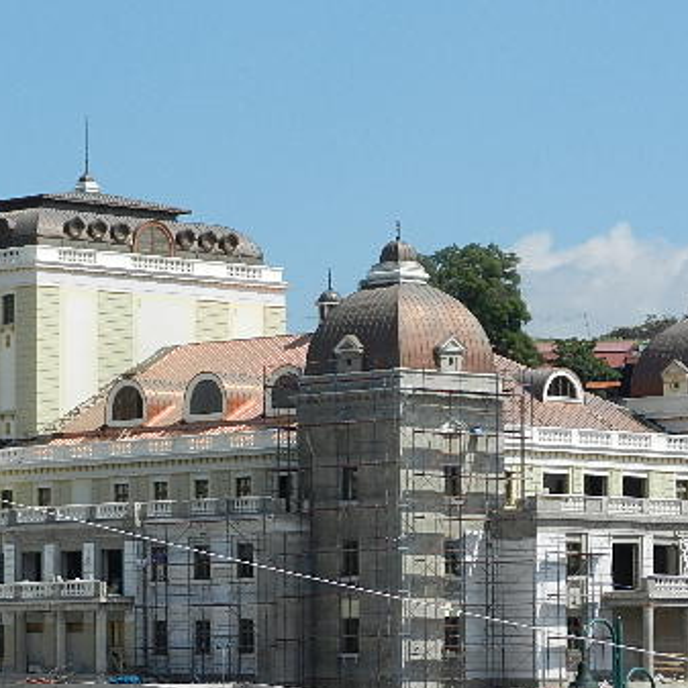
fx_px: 4003
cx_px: 206
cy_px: 341
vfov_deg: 9.8
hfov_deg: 9.8
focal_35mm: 178
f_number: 5
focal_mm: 19.1
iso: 160
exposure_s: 1/1250
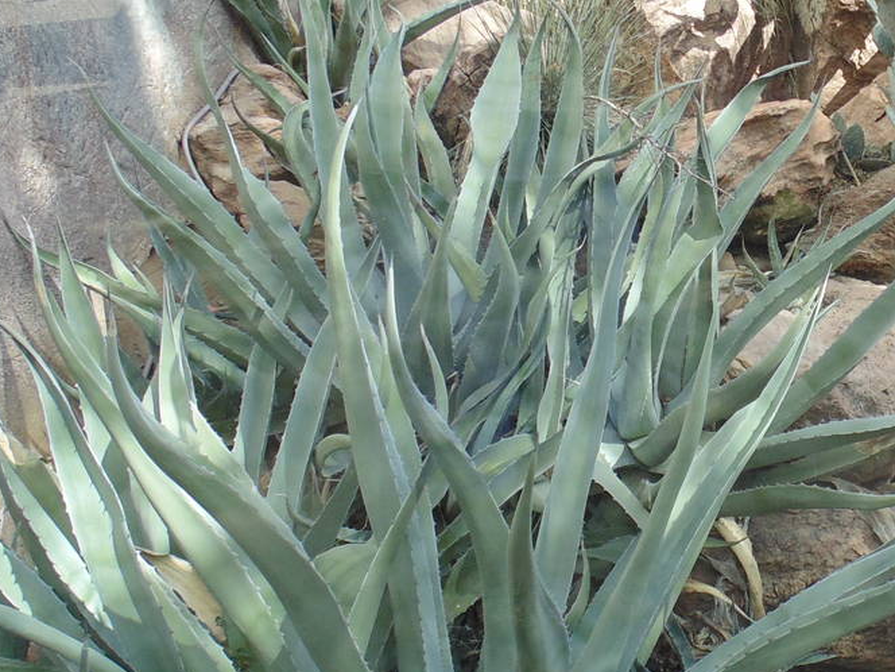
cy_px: 389
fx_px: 1370
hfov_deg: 33.7
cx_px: 853
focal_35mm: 53
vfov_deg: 27.5
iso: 80
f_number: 3.1
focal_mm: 4
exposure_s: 1/250
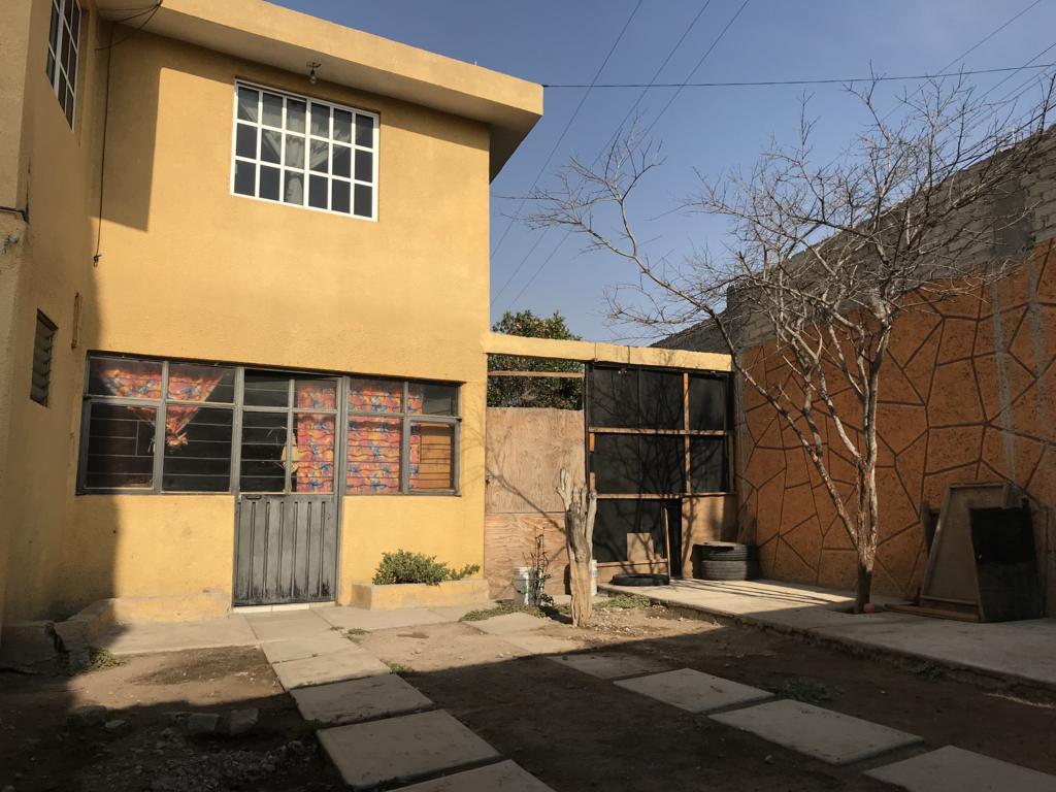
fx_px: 854
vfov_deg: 49.7
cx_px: 528
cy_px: 396
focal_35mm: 28
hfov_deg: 63.4
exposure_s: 1/3096
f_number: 1.8
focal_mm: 3.99
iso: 20
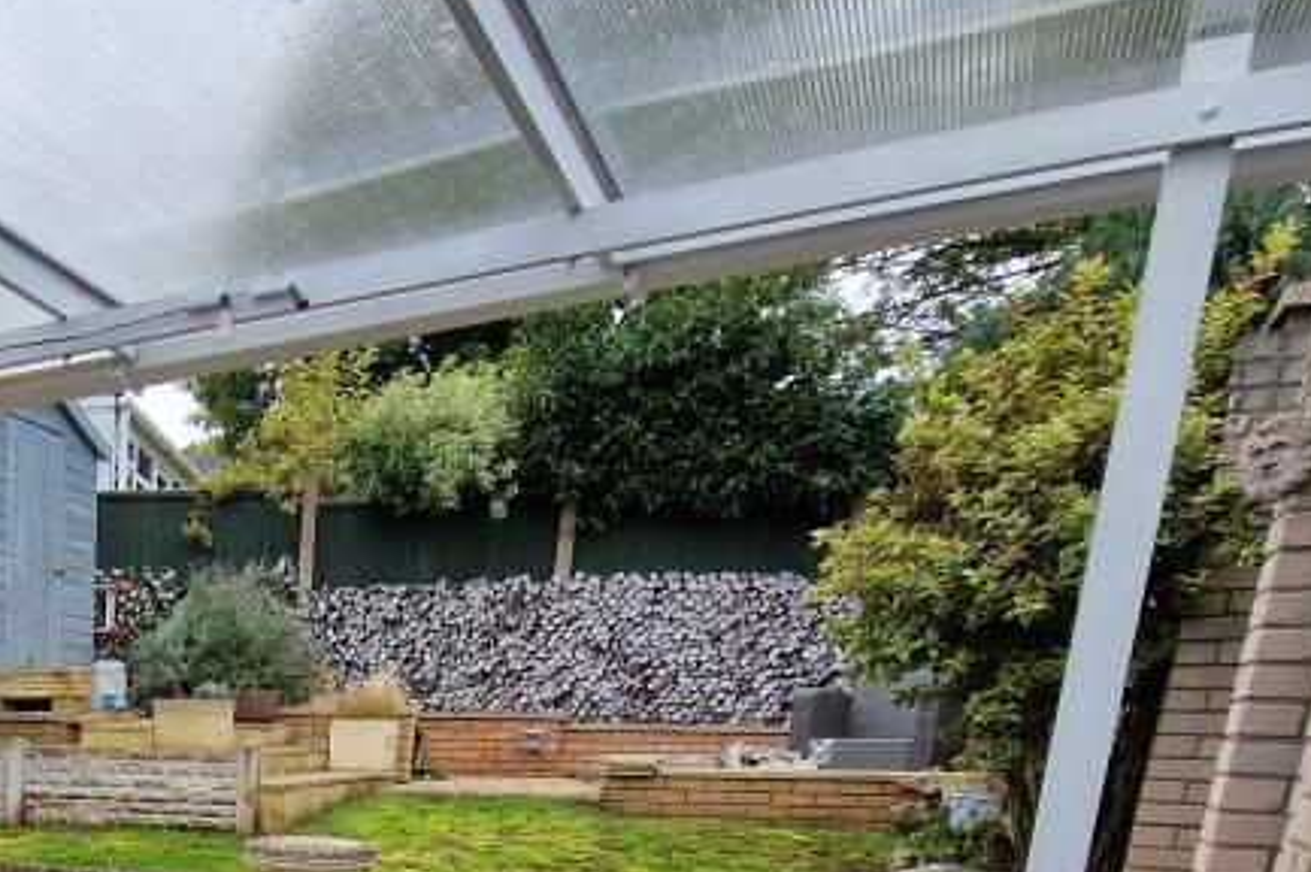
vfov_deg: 33.8
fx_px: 1164
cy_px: 1026
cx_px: 42
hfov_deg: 49.5
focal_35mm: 32
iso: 50
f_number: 2.2
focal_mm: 2.2
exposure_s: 1/306
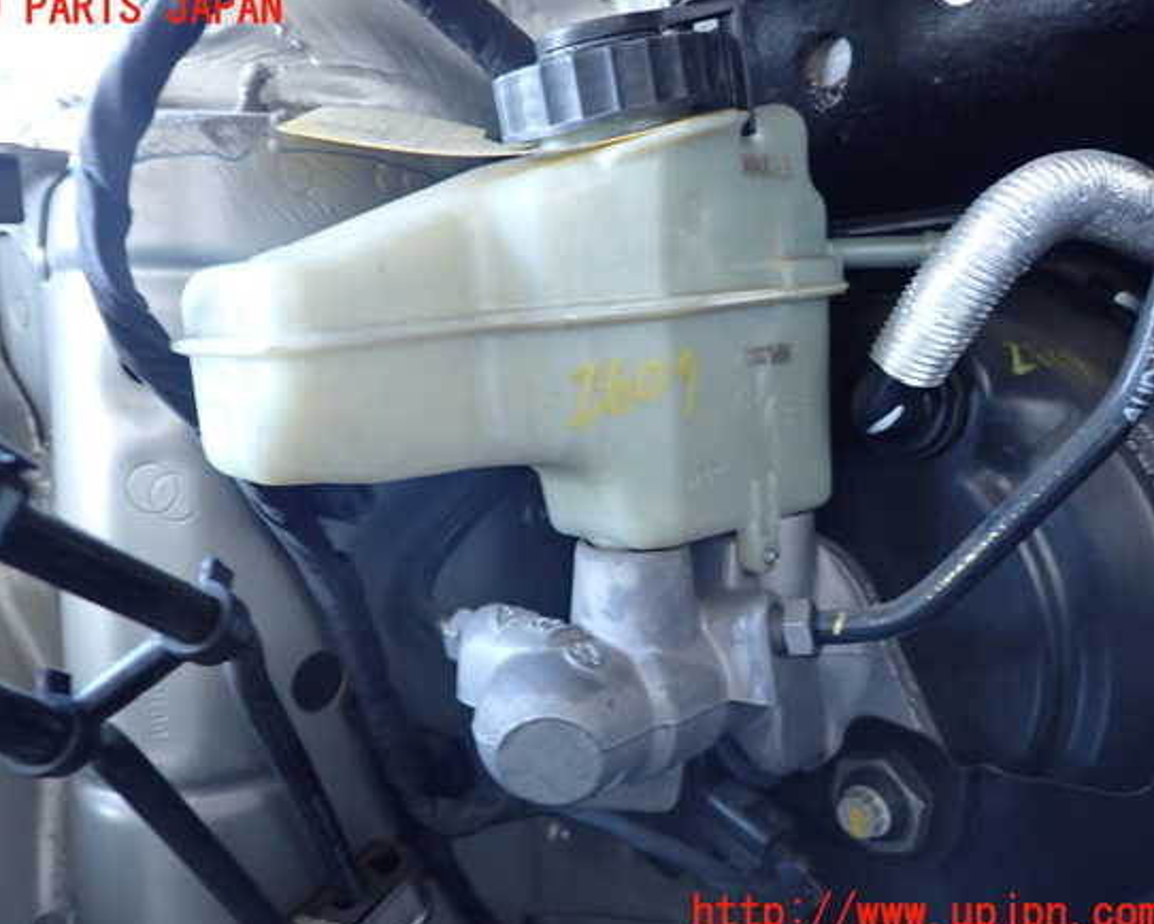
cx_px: 534
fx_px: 922
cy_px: 462
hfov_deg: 64.0
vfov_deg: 53.2
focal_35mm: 27
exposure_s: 1/30
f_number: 2
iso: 500
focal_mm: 4.5
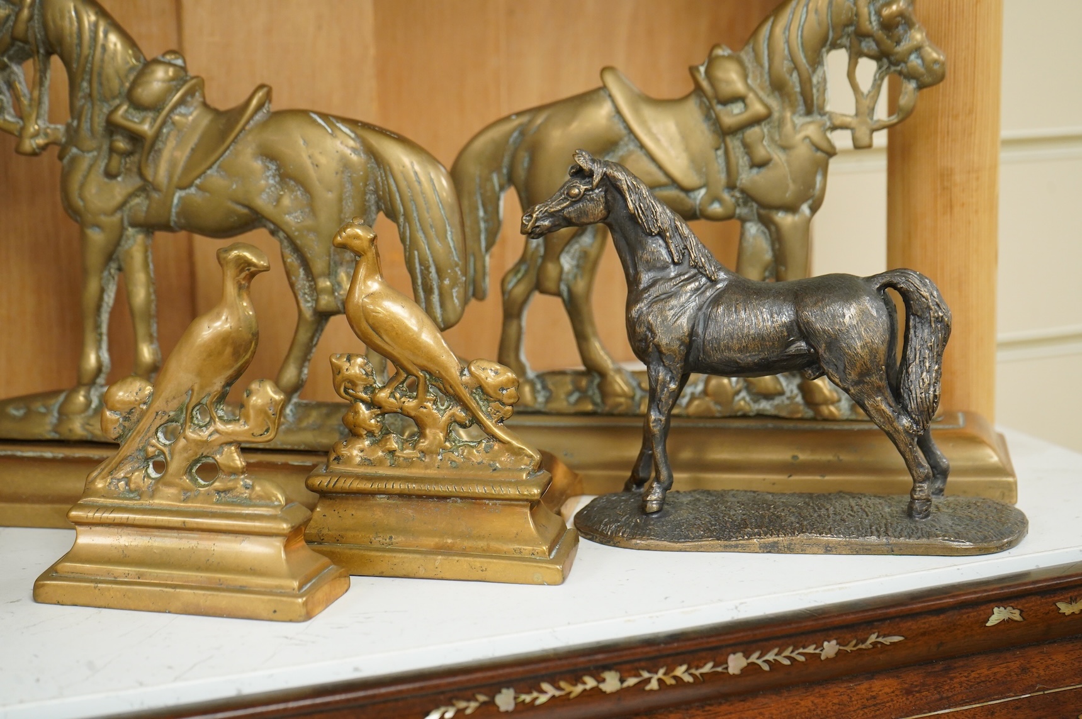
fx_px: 1802
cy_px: 360
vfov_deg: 22.6
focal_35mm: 60
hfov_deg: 33.4
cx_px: 541
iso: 2500
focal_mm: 60
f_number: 7.1
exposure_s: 1/80
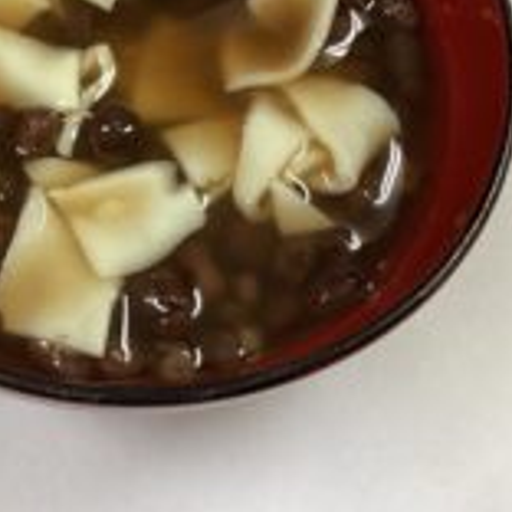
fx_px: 1104
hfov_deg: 25.8
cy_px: 113
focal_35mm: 66
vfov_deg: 25.7
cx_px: 136
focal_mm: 3.3
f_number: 2.4
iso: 125
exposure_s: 1/60
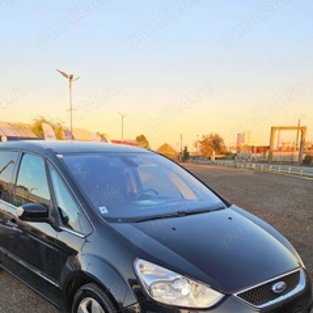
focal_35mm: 34
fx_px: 348
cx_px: 124
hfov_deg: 48.1
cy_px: 236
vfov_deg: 46.7
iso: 25
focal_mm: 5.4
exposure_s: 1/190
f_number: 1.8
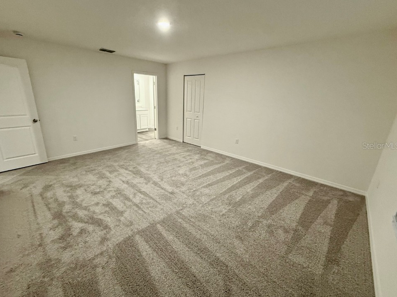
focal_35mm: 15
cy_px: 145
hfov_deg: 98.1
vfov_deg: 81.7
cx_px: 189
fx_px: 172
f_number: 2.2
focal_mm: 2.22
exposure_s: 1/60
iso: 320
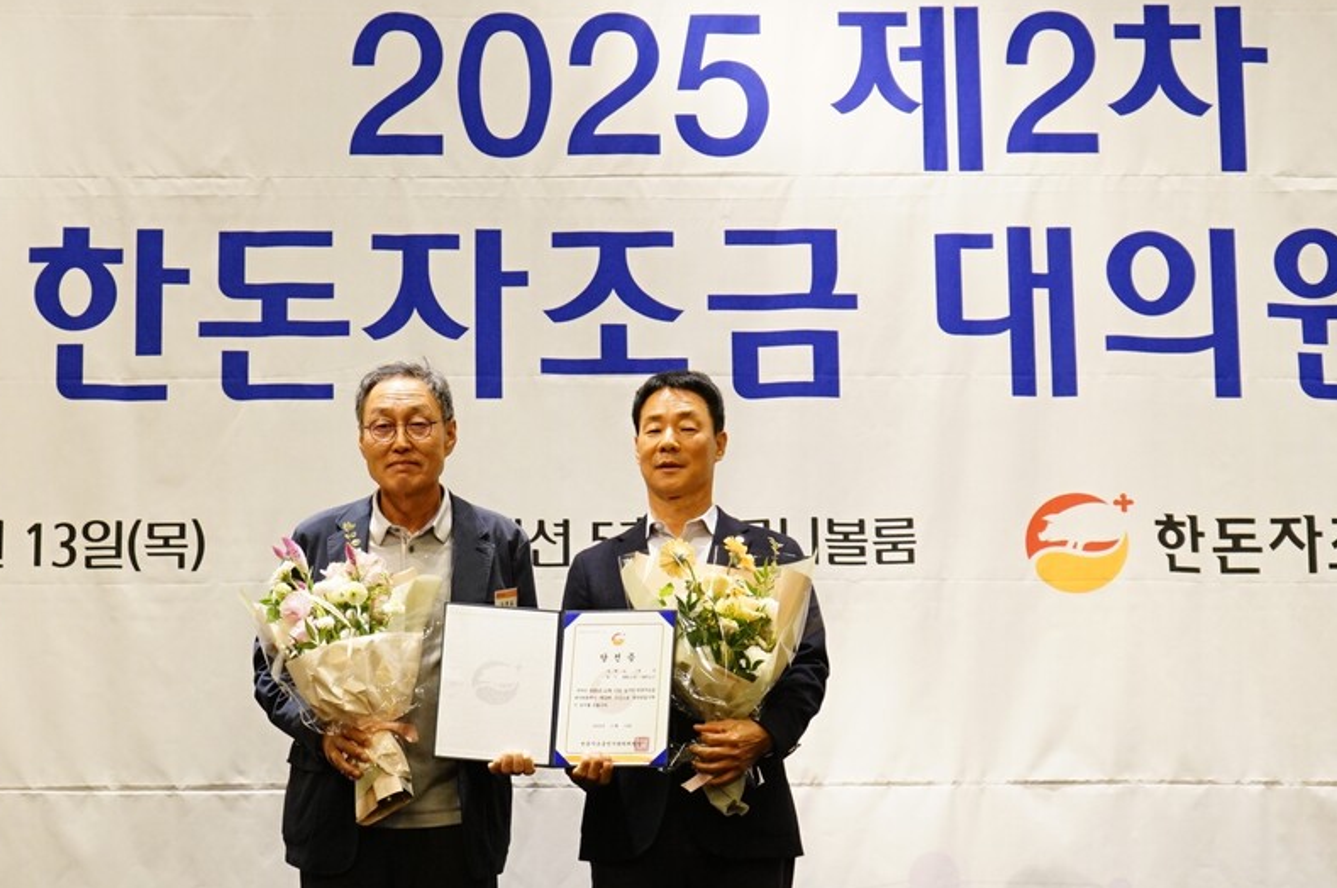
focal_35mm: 56
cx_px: 571
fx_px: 2077
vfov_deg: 24.1
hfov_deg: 35.6
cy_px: 490
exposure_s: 1/80
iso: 3200
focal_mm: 46
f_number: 5
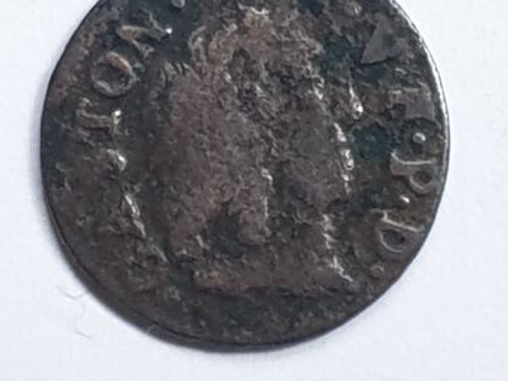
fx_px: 455
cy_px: 168
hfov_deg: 58.4
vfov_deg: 45.3
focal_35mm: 31
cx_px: 250
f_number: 2.4
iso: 250
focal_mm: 4.3
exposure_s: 1/50
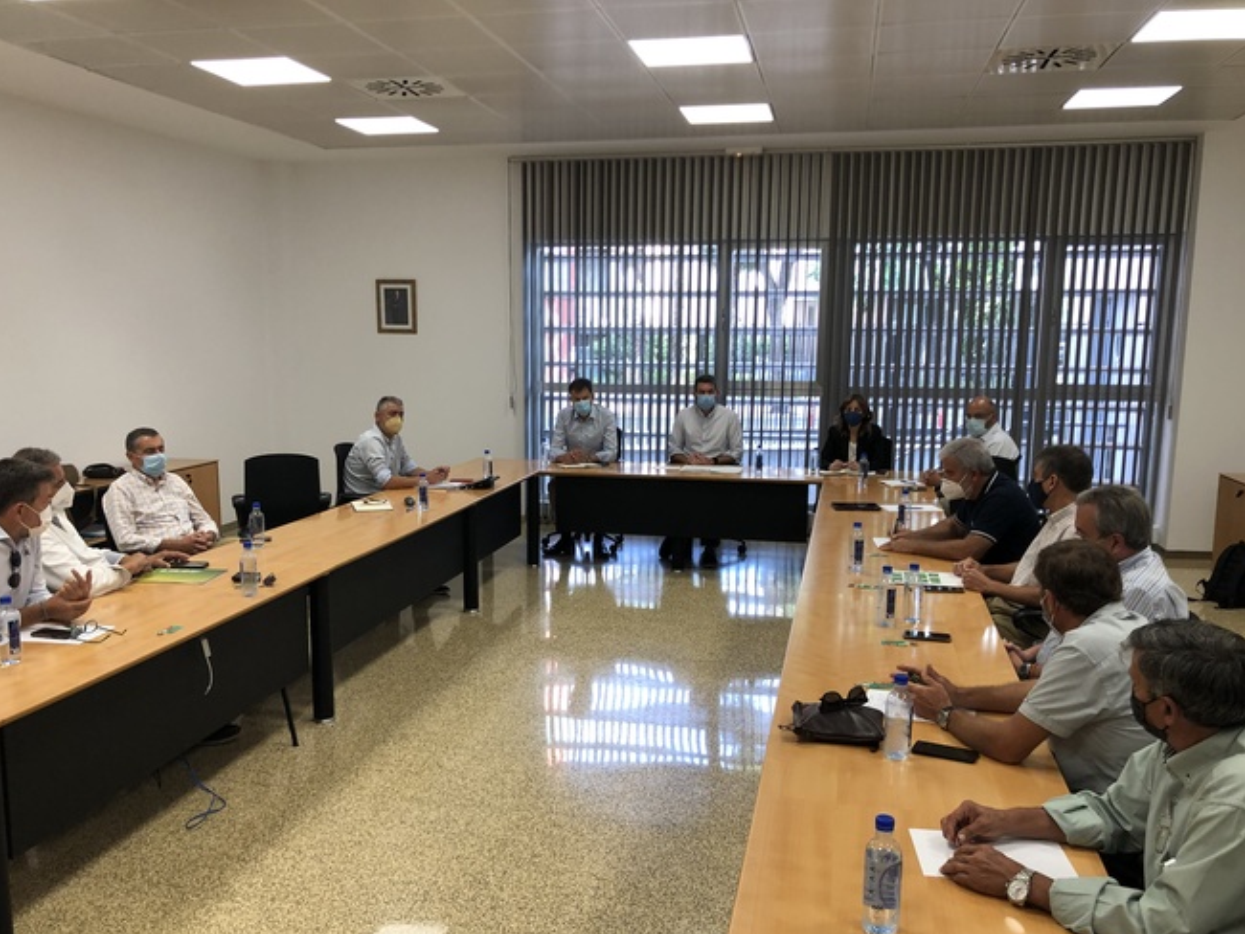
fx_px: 1115
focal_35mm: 31
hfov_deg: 58.3
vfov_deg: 45.4
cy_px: 515
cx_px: 590
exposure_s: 1/33
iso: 25
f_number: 1.8
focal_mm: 3.99
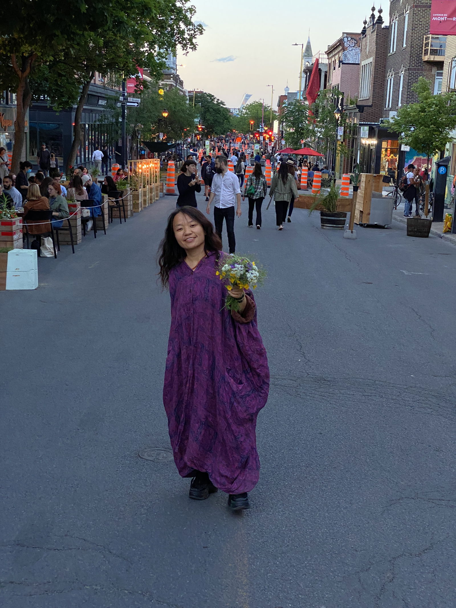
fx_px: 913
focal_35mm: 52
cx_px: 228
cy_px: 304
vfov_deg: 36.8
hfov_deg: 28.0
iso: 100
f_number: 2
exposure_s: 1/60
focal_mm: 6
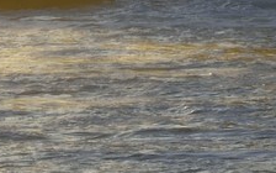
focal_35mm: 1384
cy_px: -96
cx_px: -649
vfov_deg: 0.9
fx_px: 10410
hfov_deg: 1.5
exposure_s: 1/250
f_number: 11
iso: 200
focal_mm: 190
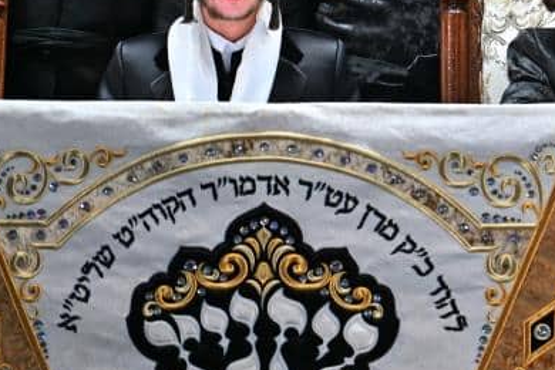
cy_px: -35
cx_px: 710
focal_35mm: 525
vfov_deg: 2.6
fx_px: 8093
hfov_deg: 3.9
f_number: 2.8
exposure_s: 1/250
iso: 320
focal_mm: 200
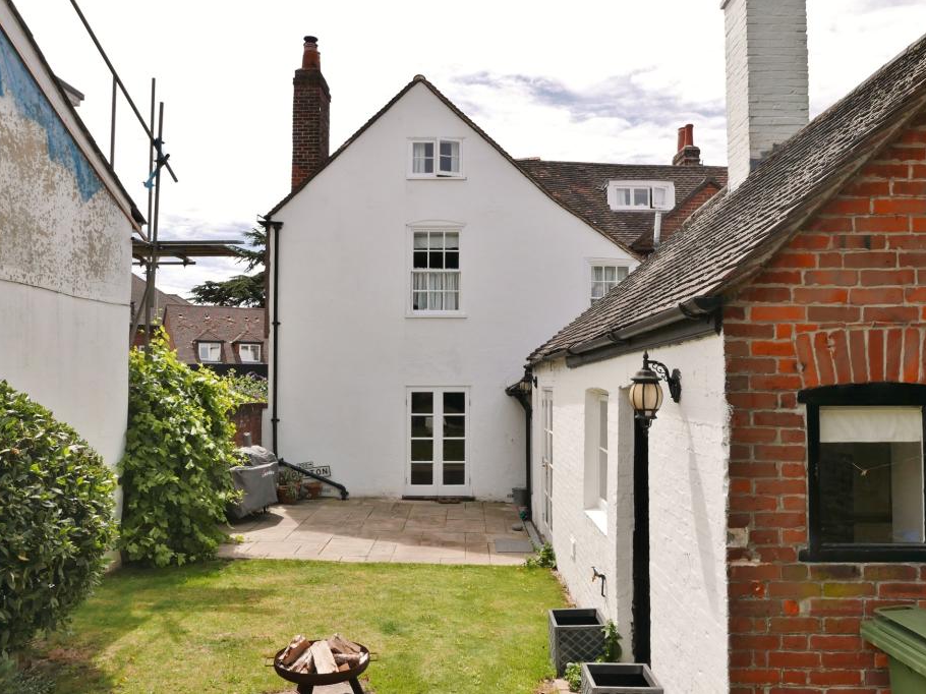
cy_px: 346
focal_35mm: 26
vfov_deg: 53.0
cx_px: 463
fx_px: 695
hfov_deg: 67.3
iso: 200
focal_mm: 10.9
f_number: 5.6
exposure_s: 1/800
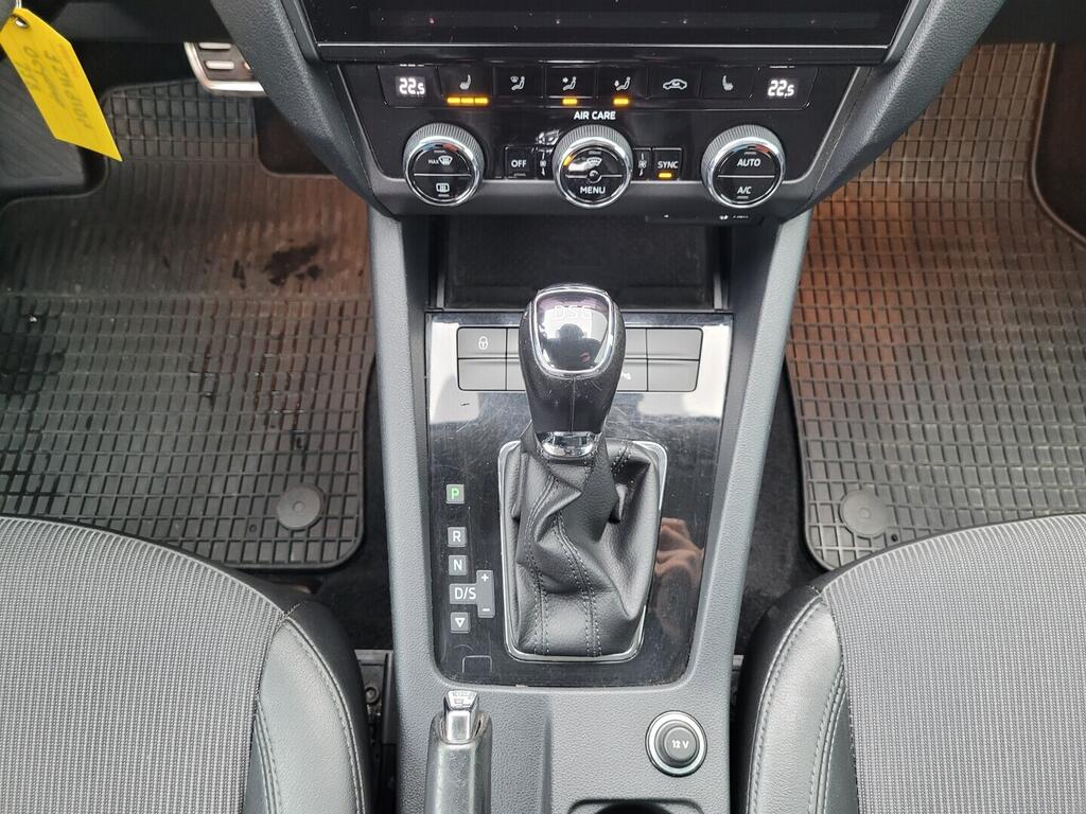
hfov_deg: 67.3
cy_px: 407
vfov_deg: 53.1
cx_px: 543
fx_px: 816
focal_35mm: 26
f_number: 1.8
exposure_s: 1/50
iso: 640
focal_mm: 5.4
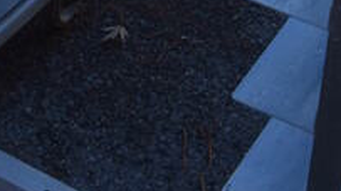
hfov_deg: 16.8
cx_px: 102
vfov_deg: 7.9
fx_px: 1148
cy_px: -430
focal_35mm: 127
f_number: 8
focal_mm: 18
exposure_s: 1/250
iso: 180
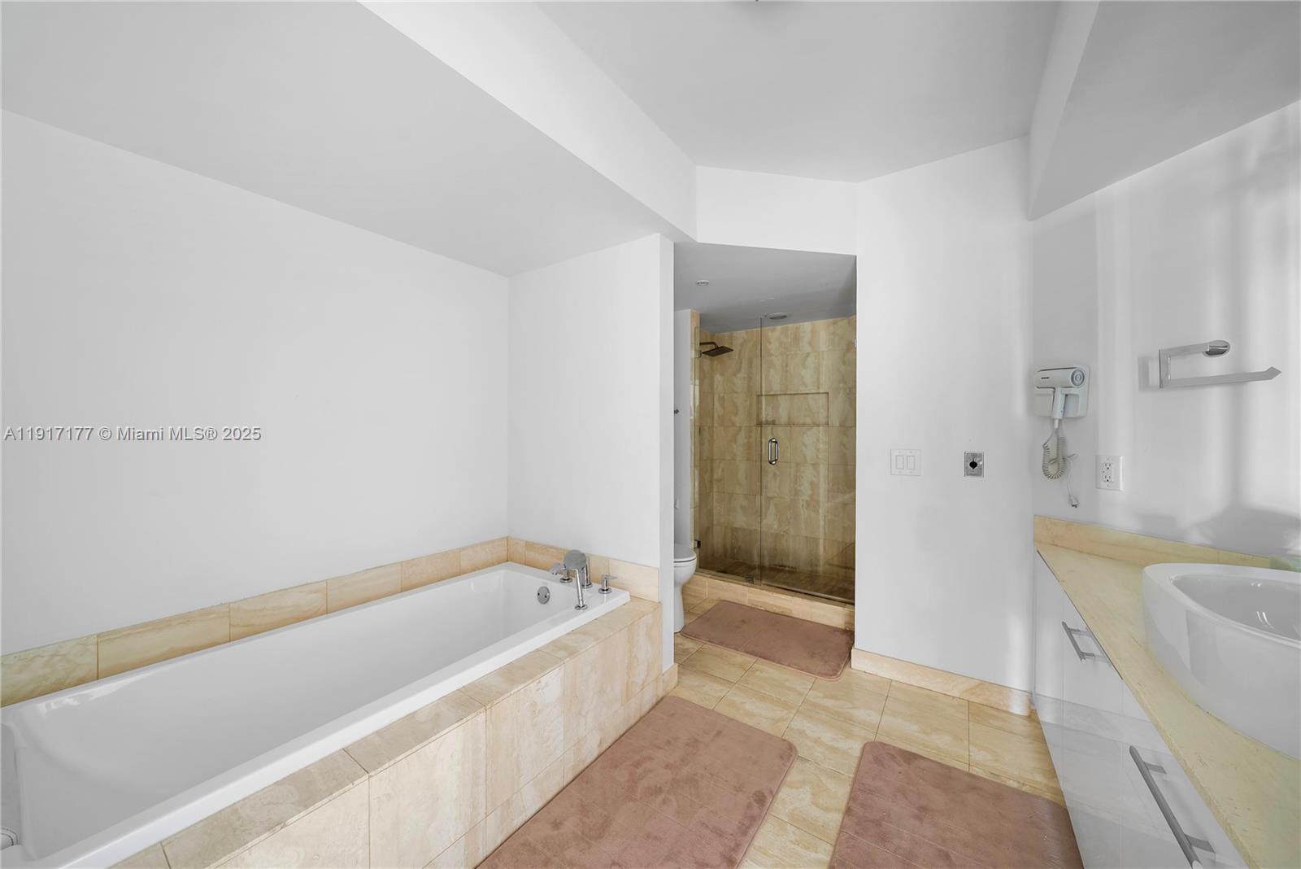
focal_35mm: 12
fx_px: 434
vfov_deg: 90.1
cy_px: 434
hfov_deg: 112.6
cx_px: 650
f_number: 8
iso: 200
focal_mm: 12
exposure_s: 13
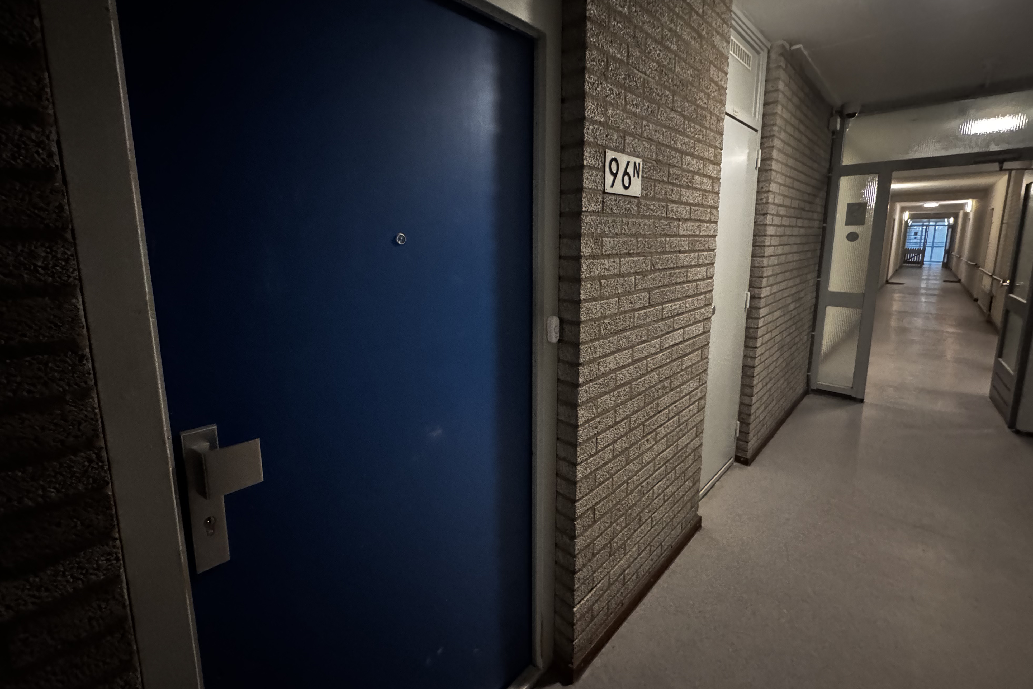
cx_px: 506
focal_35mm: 15
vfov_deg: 77.0
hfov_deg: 100.4
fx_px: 430
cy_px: 303
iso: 1250
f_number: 2.2
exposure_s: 1/33
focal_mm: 2.22
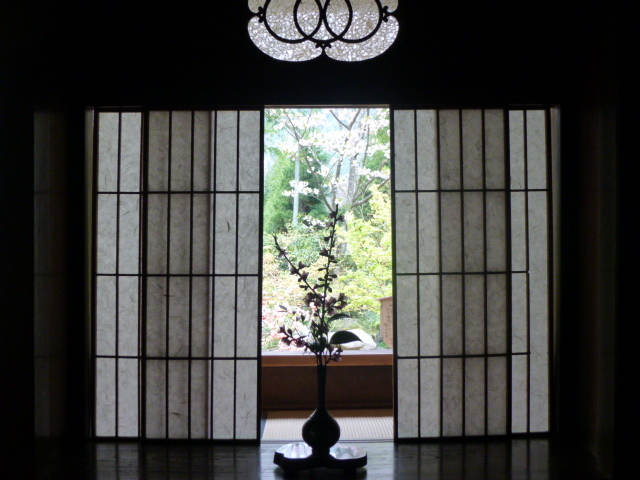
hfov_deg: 45.8
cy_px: 240
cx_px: 320
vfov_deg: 35.1
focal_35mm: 41
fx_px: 758
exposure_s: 1/125
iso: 500
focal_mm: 7.4
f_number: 3.8
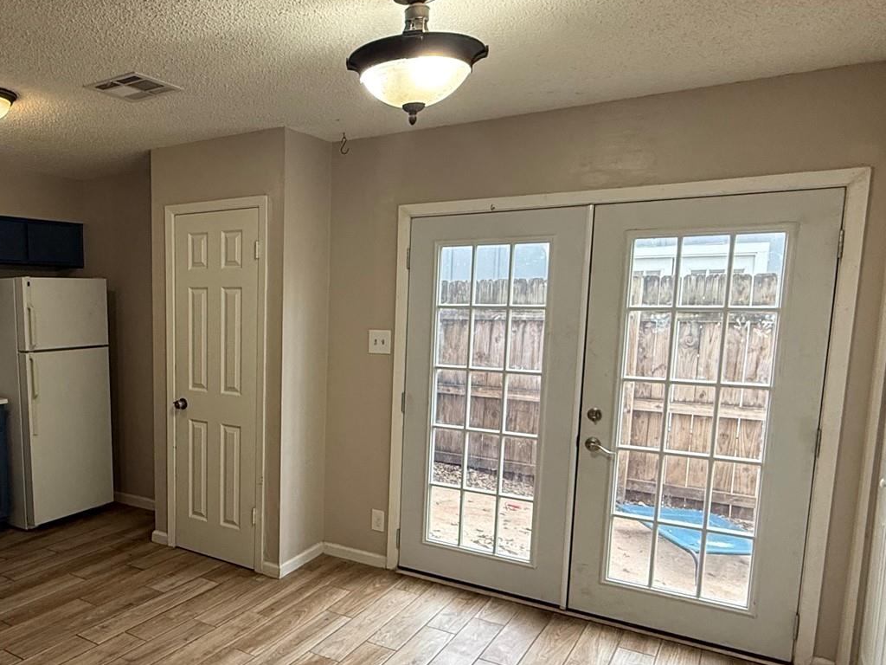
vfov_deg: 49.5
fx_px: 717
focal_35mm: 28
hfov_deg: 60.0
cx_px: 222
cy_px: 391
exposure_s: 1/120
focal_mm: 2.22
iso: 250
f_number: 2.2
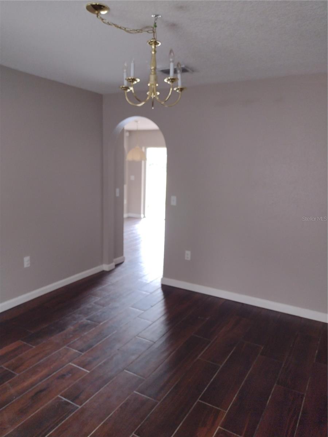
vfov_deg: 65.3
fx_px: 341
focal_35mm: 27
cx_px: 164
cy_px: 218
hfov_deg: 51.4
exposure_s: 1/40
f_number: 1.7
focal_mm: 4.71
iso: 138
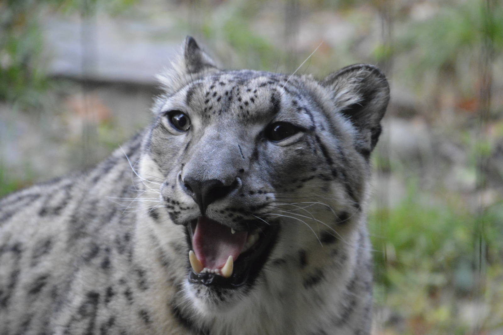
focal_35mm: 202
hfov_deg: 10.2
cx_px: 252
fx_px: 2827
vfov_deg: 6.8
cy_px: 168
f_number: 6
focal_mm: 135
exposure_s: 1/160
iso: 3200
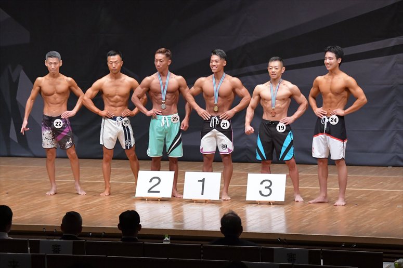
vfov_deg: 7.5
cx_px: 202
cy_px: 134
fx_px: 2048
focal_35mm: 183
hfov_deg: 11.2
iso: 6400
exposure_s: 1/400
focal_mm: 122
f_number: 5.6
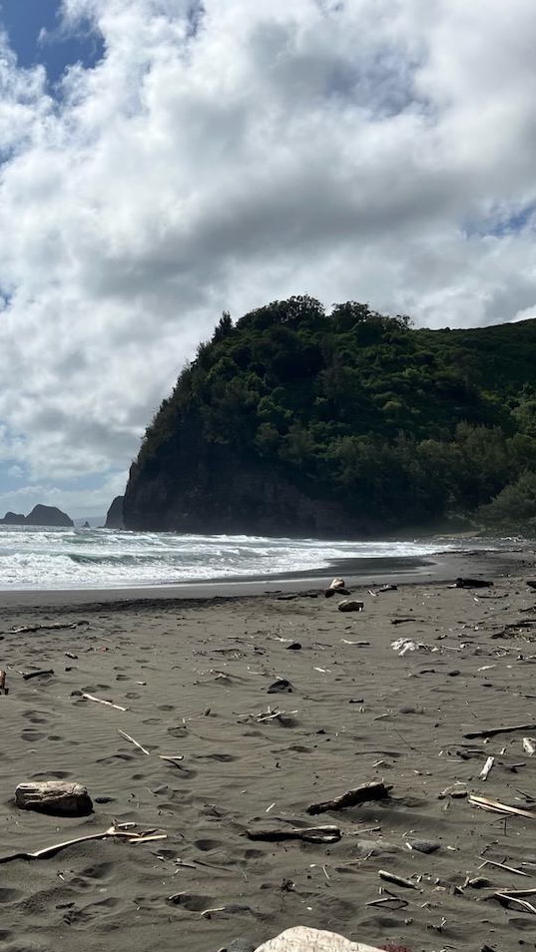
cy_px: 478
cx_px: -33
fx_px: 960
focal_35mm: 38
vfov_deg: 52.8
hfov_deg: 28.7
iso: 50
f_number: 1.5
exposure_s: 1/16393
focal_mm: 5.7
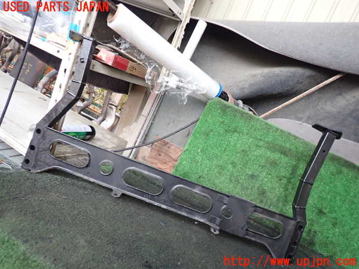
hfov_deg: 69.4
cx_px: 180
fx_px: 259
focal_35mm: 25
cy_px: 134
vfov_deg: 54.9
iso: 500
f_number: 2
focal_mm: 4.5
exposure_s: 1/30
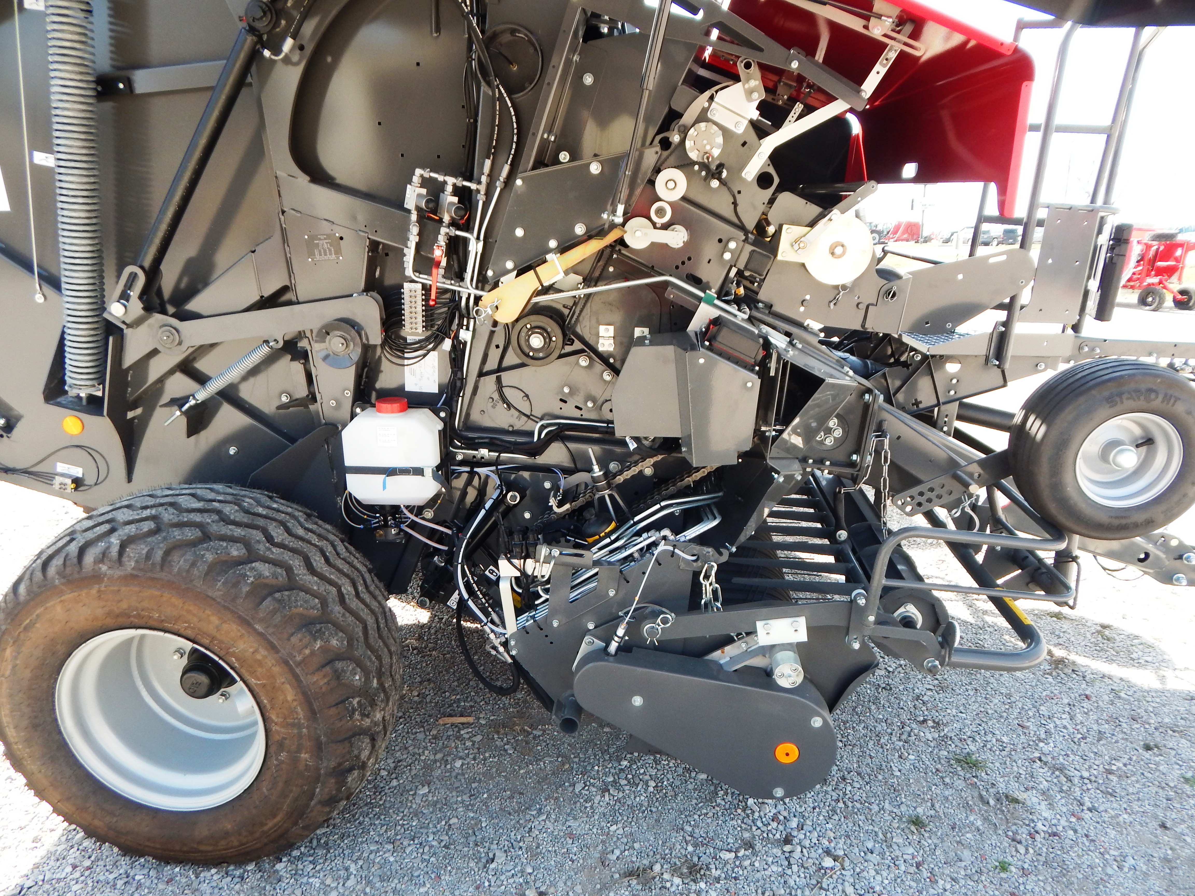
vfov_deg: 61.1
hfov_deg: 76.4
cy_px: 448
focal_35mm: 22
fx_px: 759
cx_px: 598
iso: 125
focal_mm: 4
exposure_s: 1/250
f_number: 3
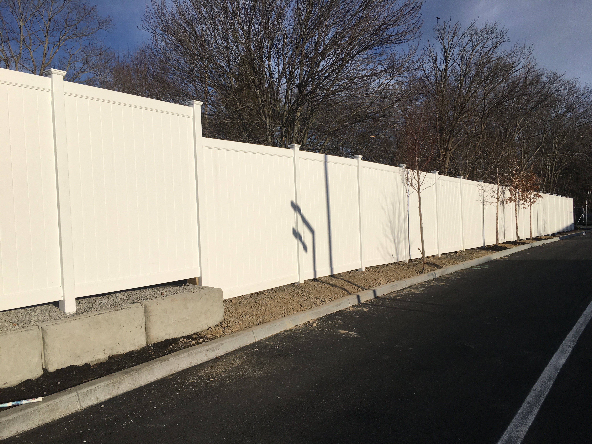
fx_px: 496
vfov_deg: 48.2
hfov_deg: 61.7
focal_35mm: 29
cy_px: 222
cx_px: 296
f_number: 2.2
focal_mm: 4.15
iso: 25
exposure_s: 1/4049
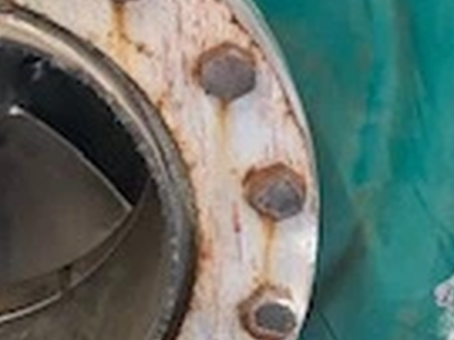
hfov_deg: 15.7
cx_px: -3
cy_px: -118
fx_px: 1612
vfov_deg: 11.7
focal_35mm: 123
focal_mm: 4.25
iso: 80
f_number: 1.8
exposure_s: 1/8
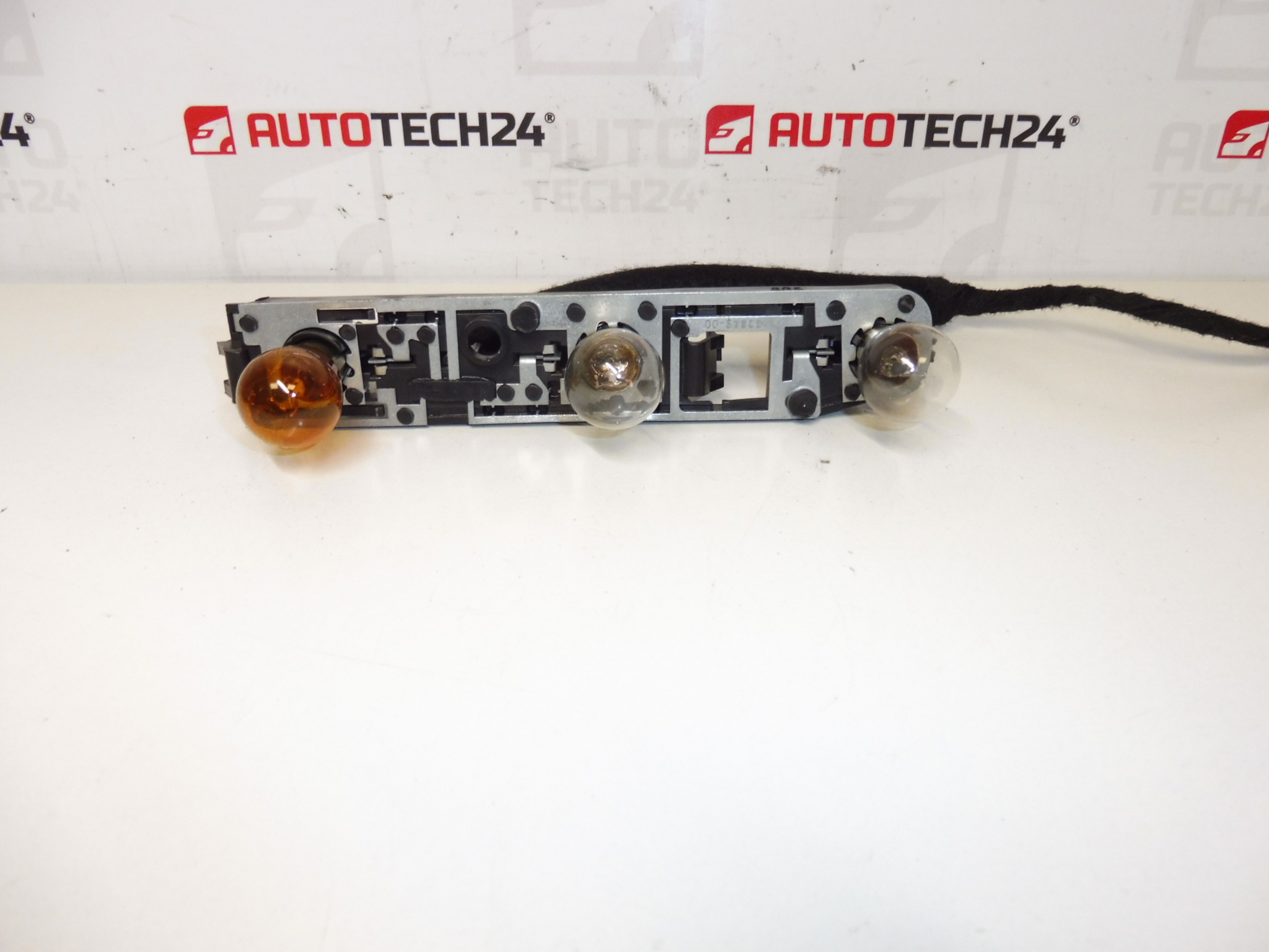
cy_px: 476
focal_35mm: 25
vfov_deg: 54.9
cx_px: 634
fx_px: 916
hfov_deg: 69.4
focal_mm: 4.4
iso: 200
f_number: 3.5
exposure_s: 1/80
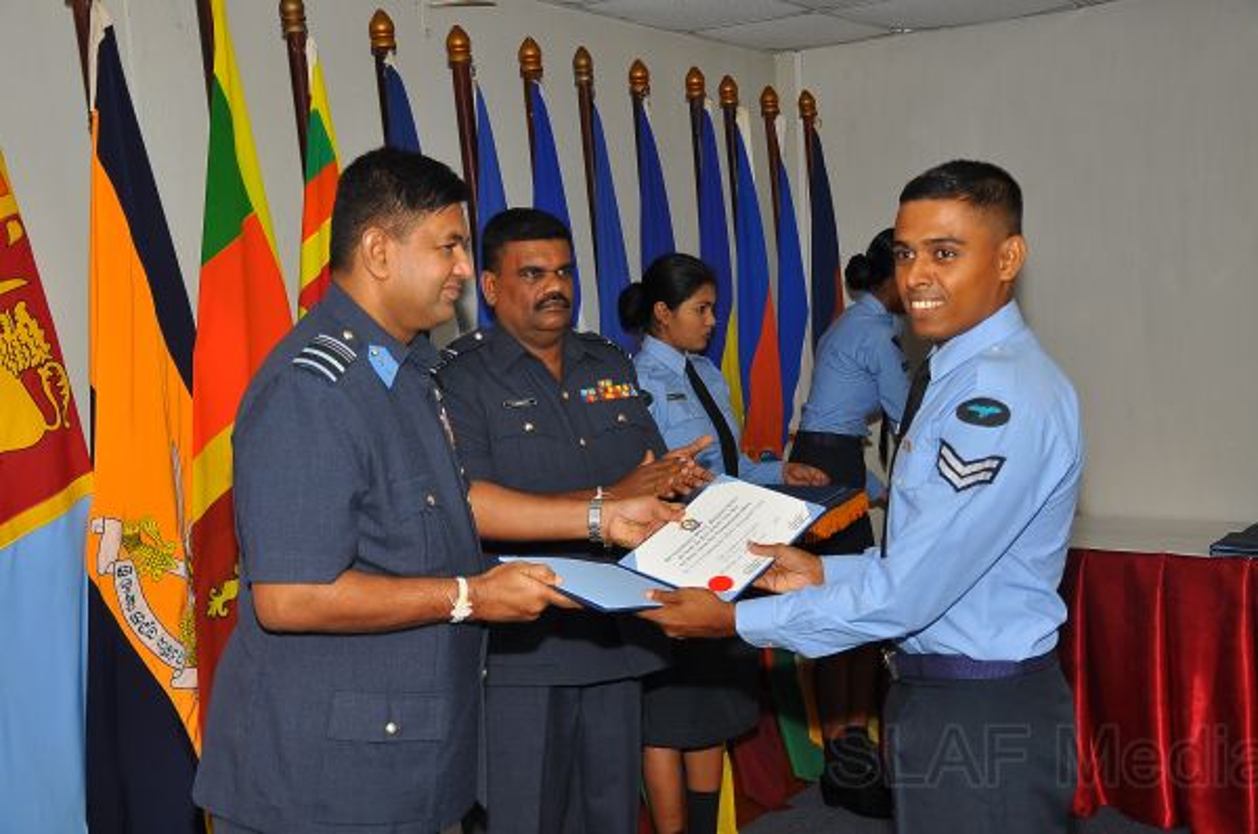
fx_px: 1465
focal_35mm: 42
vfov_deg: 31.8
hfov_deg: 46.5
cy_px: 417
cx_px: 629
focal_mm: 28
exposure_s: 1/60
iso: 250
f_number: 5.6
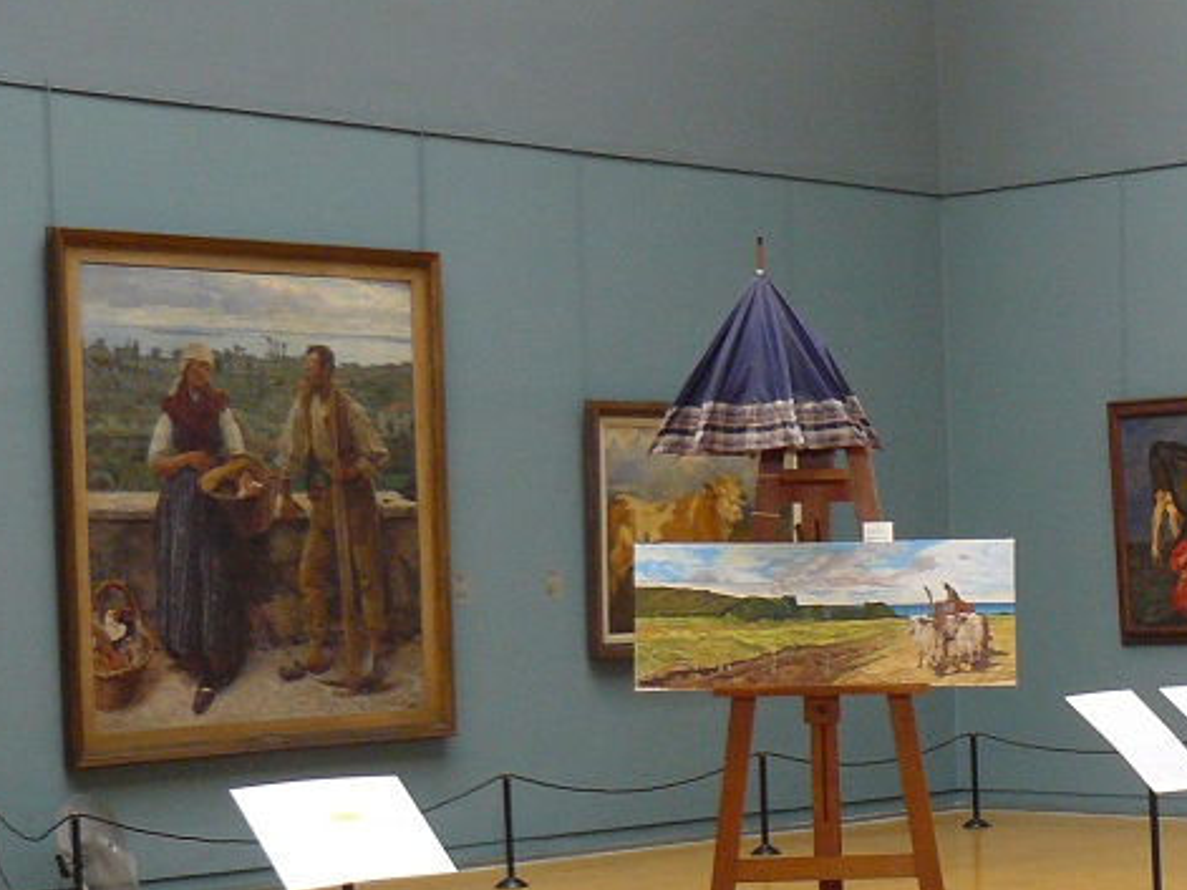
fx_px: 2674
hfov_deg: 24.3
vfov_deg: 18.7
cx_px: 1091
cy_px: 707
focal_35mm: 78
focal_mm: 6
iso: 200
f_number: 2.8
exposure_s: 1/8
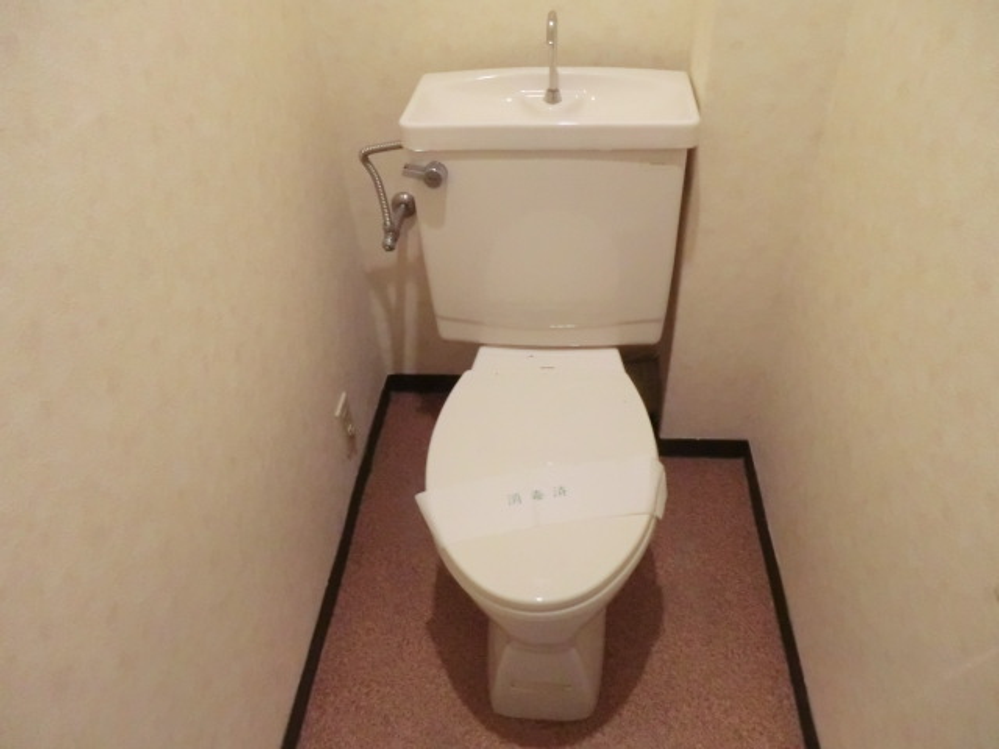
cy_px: 374
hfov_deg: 71.6
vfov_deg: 56.8
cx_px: 500
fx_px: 693
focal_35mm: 24
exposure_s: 1/30
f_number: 3.2
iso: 800
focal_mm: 4.3
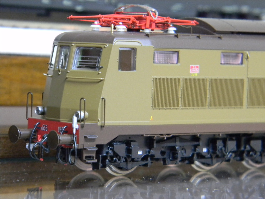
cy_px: 100
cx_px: 132
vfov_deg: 10.0
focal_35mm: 148
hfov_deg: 13.3
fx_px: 1133
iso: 400
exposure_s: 1/2
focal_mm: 26.8
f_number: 5
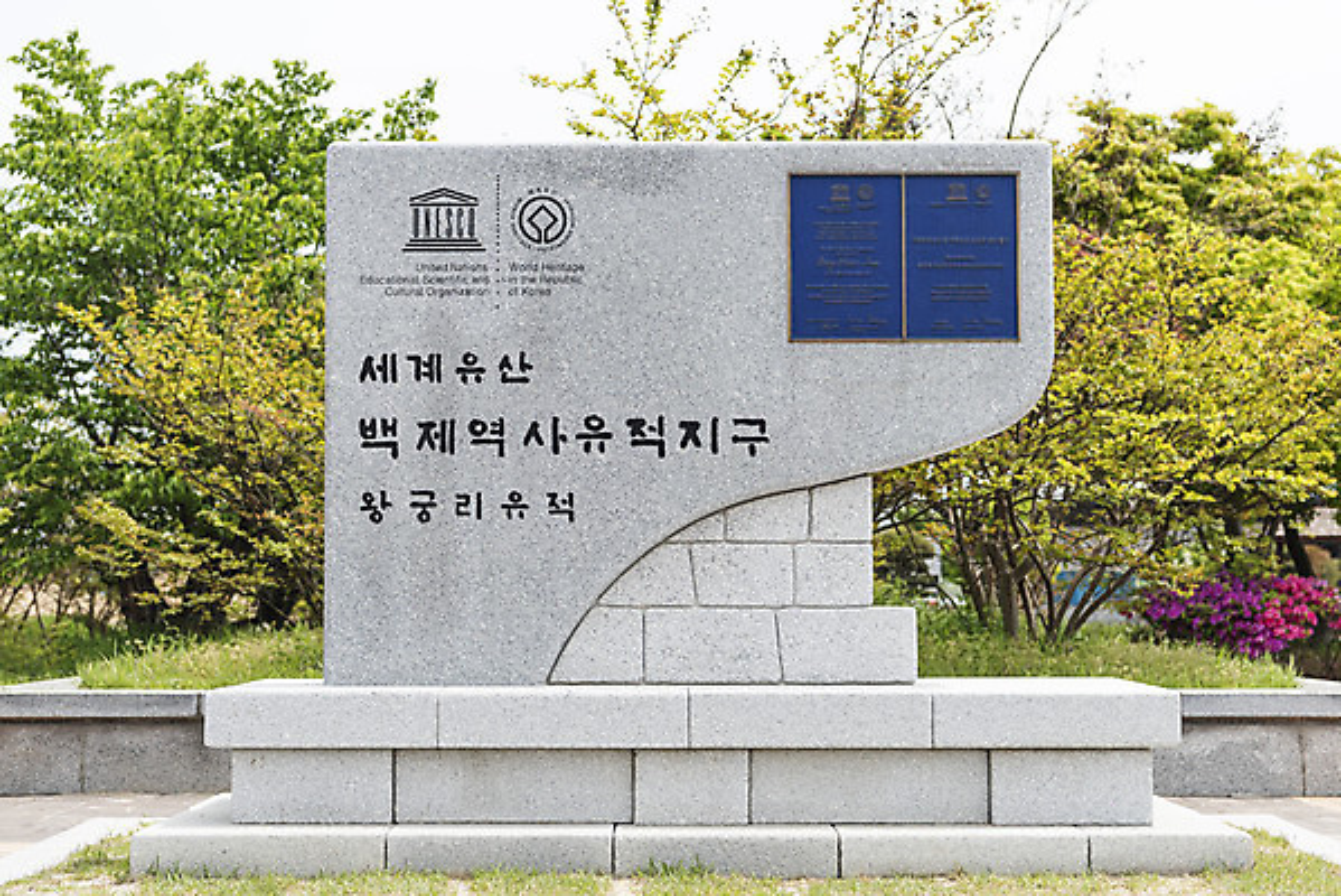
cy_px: 448
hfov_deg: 33.4
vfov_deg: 22.6
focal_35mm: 60
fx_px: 2236
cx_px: 670
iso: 100
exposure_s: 1/500
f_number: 5.6
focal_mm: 60
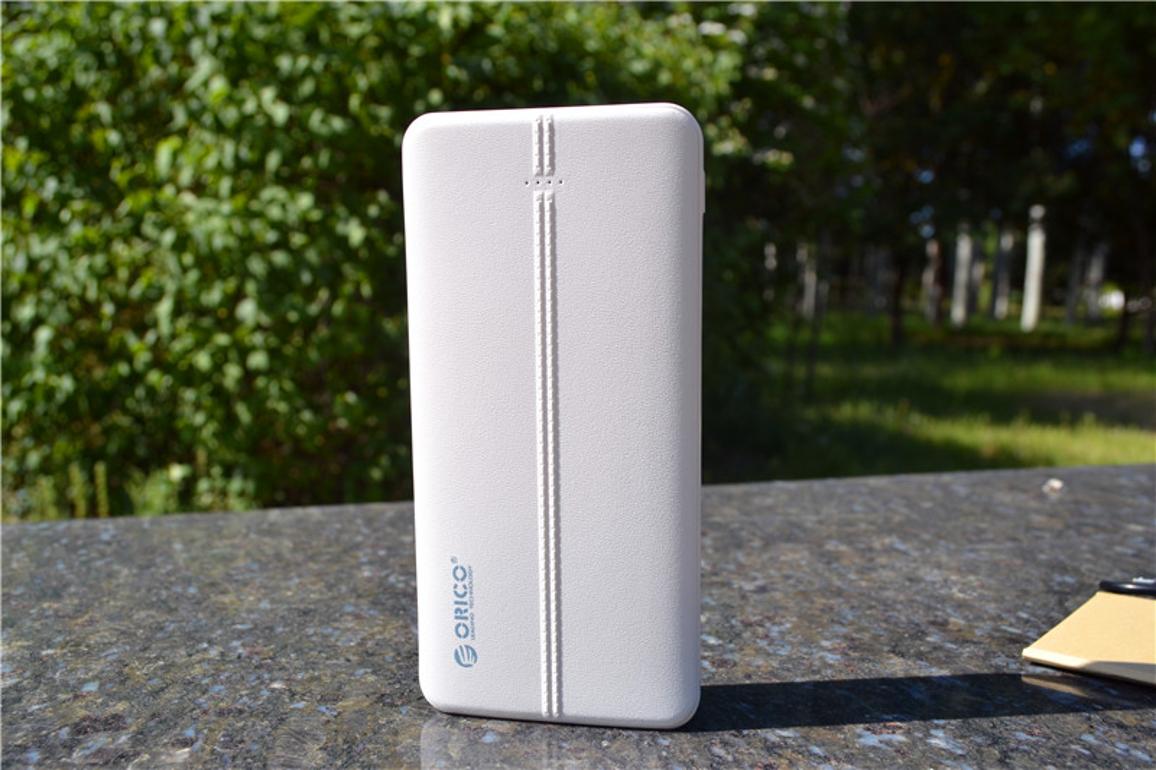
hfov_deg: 57.2
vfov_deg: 40.0
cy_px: 385
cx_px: 578
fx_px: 1059
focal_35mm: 33
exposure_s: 1/200
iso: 100
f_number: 7.1
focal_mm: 22
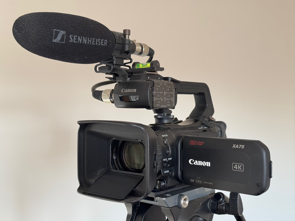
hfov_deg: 39.7
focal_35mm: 48
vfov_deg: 30.3
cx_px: 148
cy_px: 110
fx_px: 409
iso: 100
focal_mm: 6.76
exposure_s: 1/100
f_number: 1.78
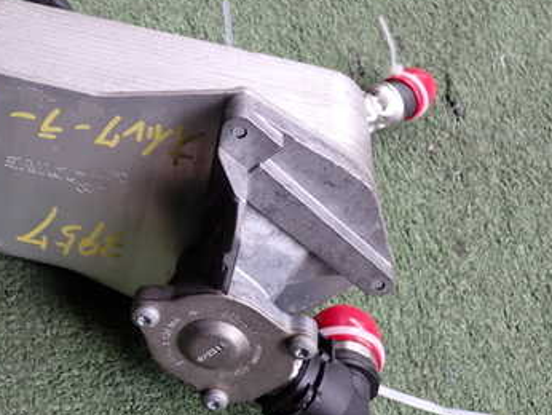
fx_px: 830
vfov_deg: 28.0
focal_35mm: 52
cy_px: 156
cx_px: 126
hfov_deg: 35.8
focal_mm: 5.4
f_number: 2.3
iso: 125
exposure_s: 1/125
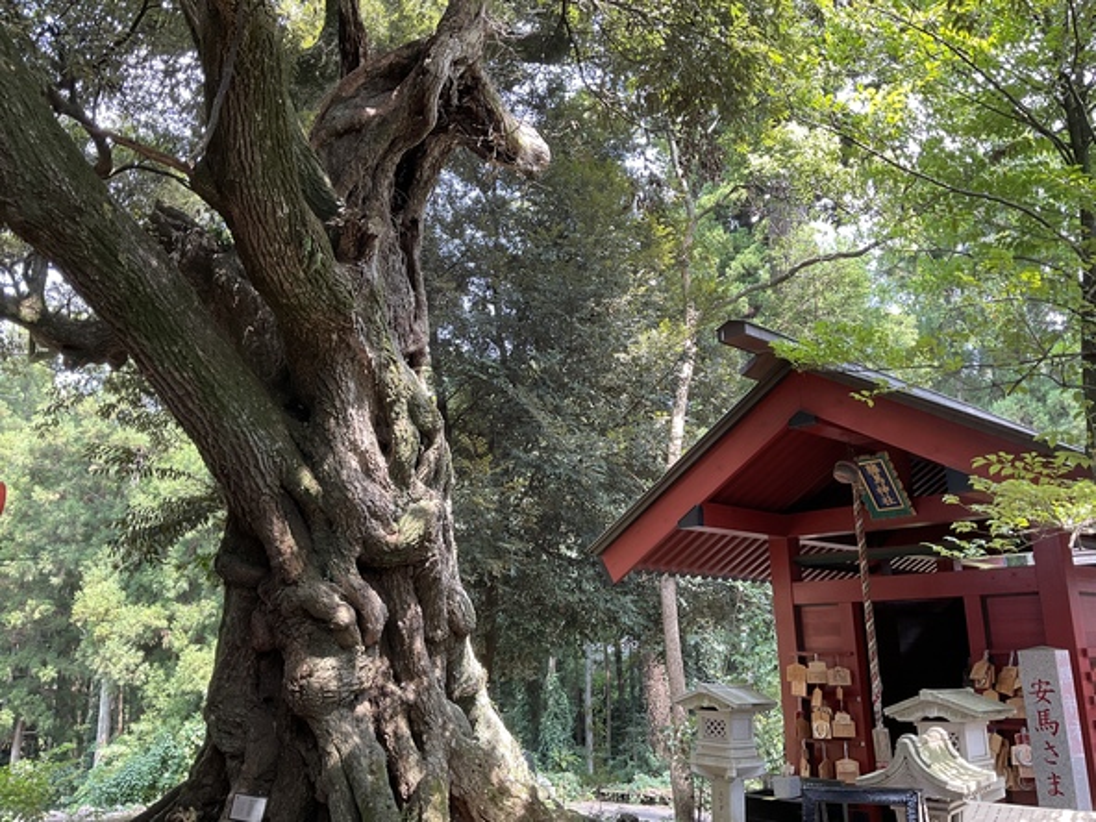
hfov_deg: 61.7
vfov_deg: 48.2
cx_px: 548
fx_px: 918
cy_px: 411
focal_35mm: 29
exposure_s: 1/122
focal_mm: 3
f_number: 1.8
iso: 64
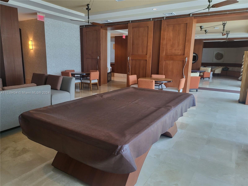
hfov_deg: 71.6
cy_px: 93
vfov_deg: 56.8
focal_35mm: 24
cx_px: 124
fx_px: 172
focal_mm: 5
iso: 200
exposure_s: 1/120
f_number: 1.8
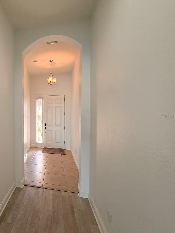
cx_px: 23
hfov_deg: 60.0
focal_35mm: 19
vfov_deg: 84.7
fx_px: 128
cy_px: 116
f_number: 2.2
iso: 200
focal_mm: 2.22
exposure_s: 1/120
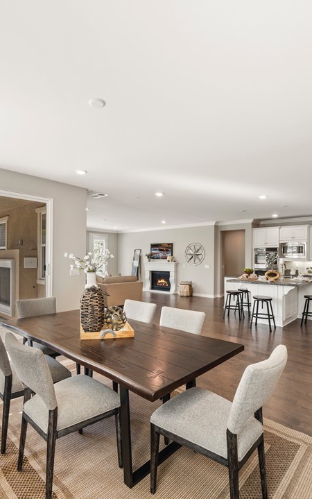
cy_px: 248
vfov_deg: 85.0
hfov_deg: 59.5
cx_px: 136
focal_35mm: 20
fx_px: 272
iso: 200
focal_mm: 13
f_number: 9
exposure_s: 1/8
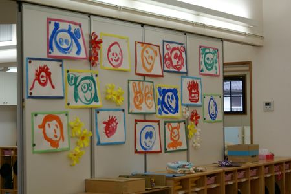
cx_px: 146
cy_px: 97
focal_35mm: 82
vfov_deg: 16.6
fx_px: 667
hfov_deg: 24.6
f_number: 5.6
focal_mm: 55
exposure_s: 1/80
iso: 400
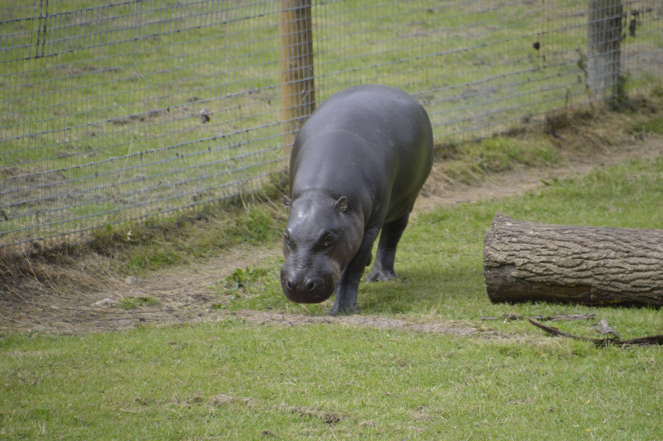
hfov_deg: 4.6
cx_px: 332
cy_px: 220
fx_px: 8280
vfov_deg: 3.0
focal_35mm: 450
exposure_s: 1/500
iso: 360
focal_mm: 300
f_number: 6.3
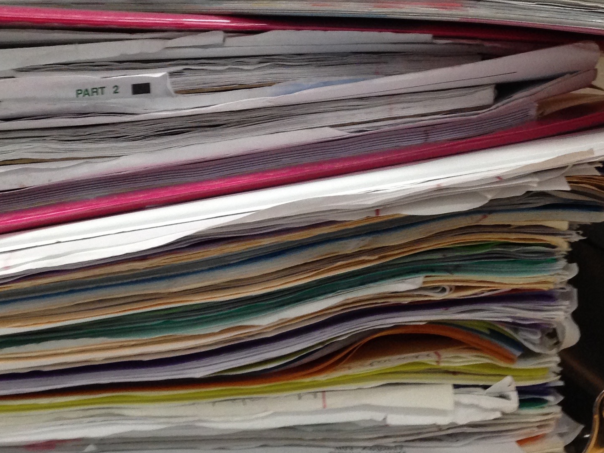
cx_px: 228
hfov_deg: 26.2
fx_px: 1291
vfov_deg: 19.7
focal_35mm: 74
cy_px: 101
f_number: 2.4
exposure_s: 1/20
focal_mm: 4.12
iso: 160
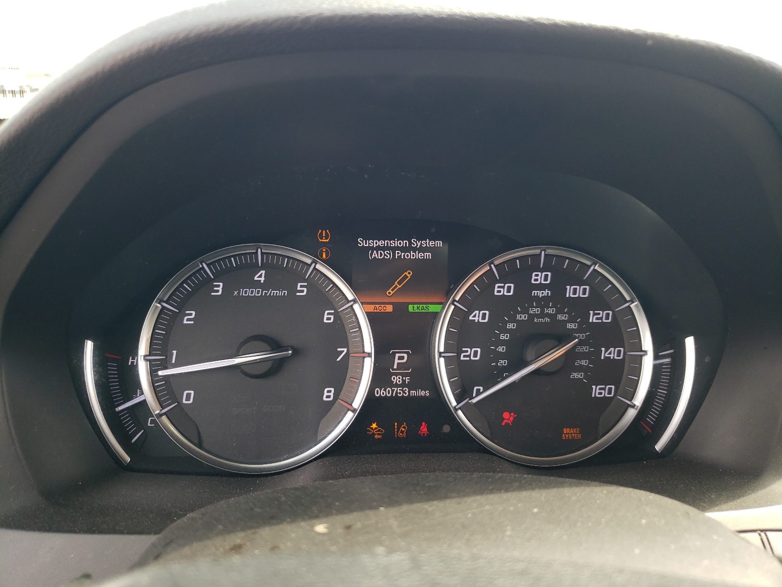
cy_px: 294
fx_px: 587
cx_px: 391
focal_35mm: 26
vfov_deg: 53.1
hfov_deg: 67.3
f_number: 1.5
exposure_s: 1/141
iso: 50
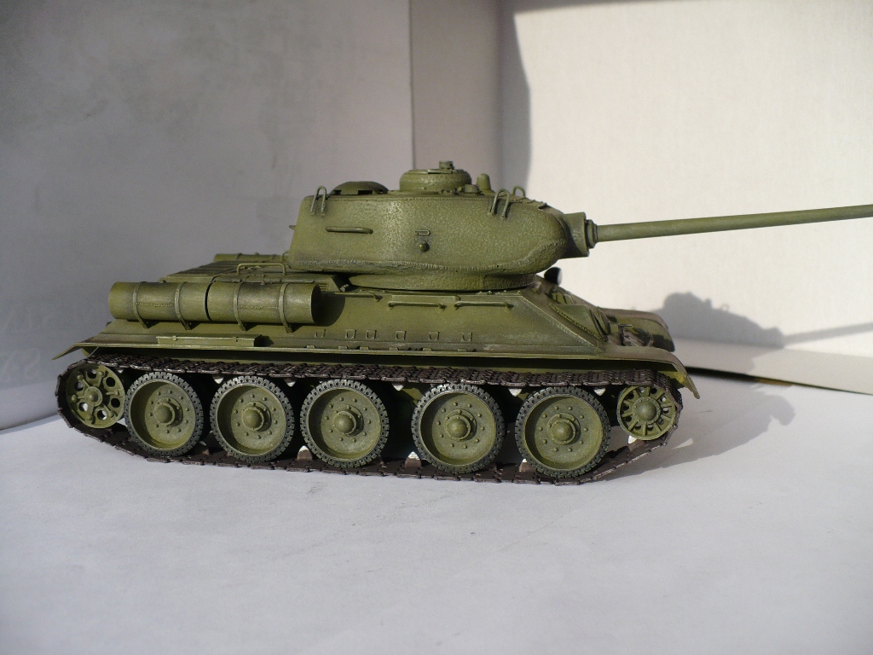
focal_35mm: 37
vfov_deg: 38.7
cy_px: 328
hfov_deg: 50.1
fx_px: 933
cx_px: 436
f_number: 2.8
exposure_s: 1/800
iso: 100
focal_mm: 6.1
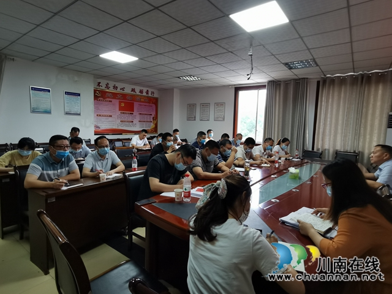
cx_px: 196
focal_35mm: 19
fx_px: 215
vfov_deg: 68.7
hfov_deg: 84.7
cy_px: 147
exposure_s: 1/100
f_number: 2.2
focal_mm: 2.26
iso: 400
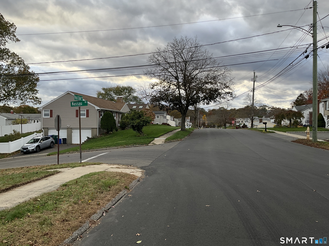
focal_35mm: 29
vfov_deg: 48.2
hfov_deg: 61.7
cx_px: 164
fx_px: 276
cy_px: 123
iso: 16
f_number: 1.8
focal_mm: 3
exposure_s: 1/132
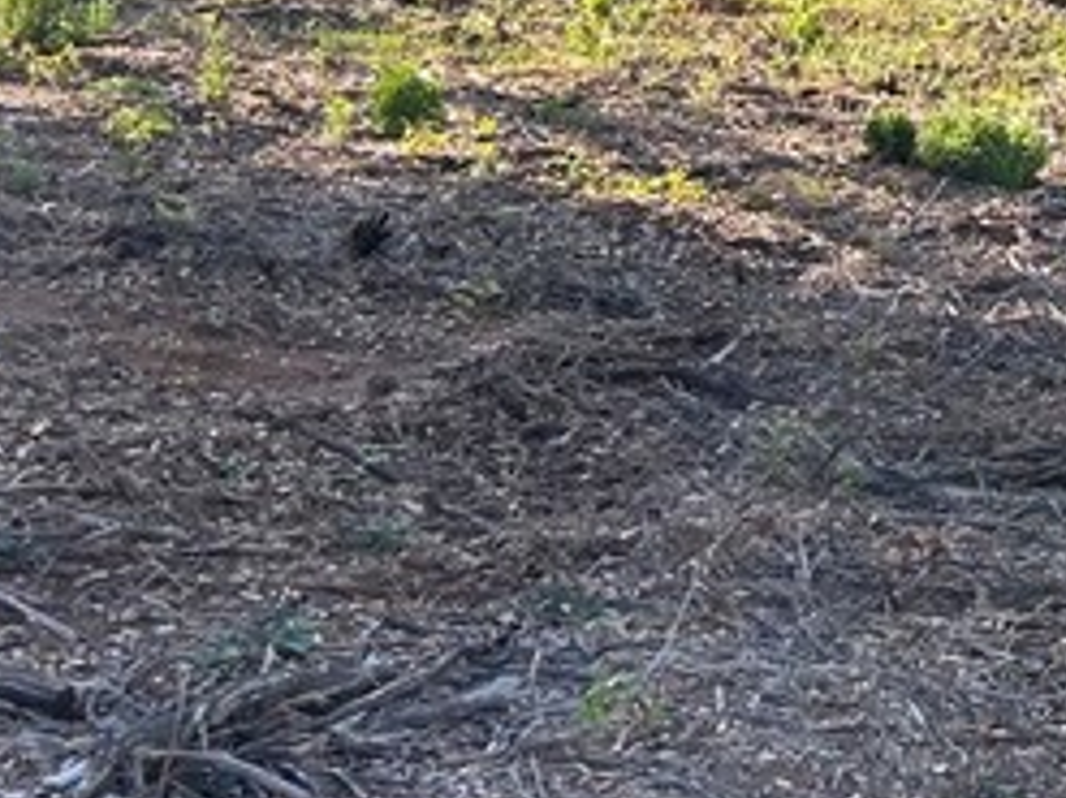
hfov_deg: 16.8
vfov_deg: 13.4
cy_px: -108
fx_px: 3324
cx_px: 1532
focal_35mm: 108
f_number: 1.5
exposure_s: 1/581
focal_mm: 5.7
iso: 50
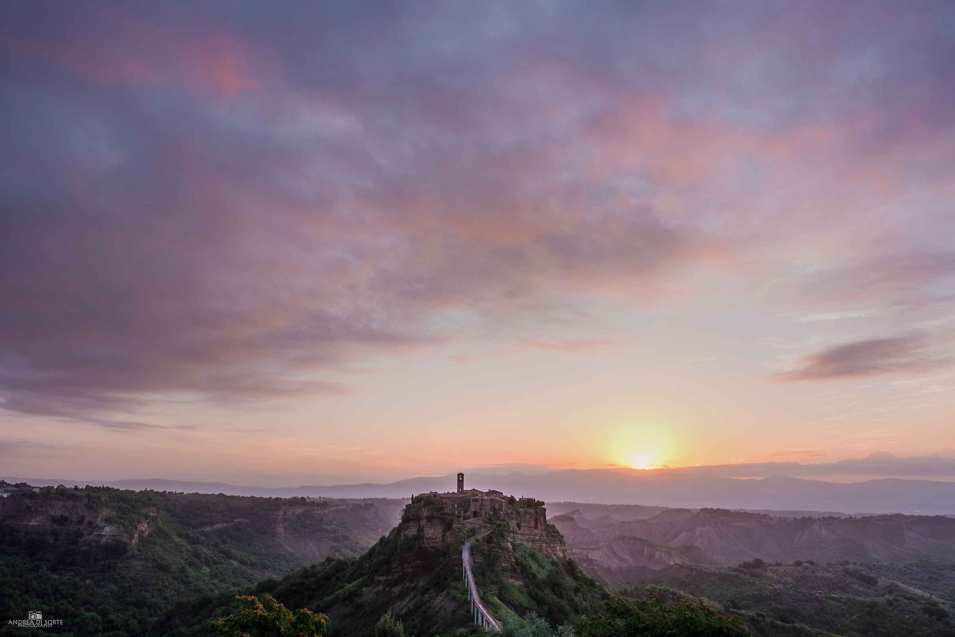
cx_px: 478
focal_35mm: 24
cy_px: 318
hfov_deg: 73.7
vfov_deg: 53.1
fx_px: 637
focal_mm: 16
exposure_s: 1/30
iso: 200
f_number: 13
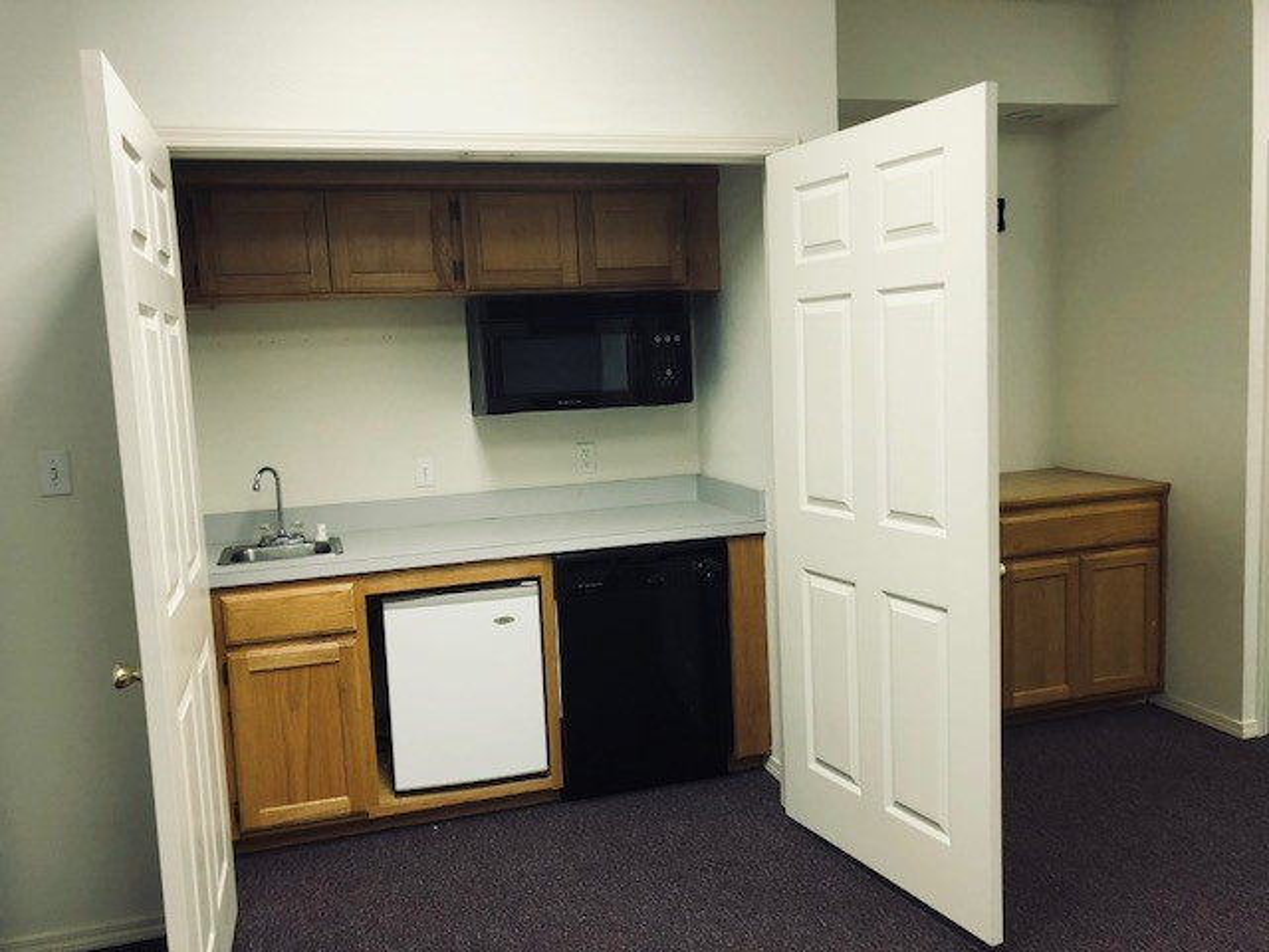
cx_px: 634
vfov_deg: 49.7
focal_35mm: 28
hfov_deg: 63.4
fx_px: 1026
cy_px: 476
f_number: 1.8
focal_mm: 4
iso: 40
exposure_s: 1/24
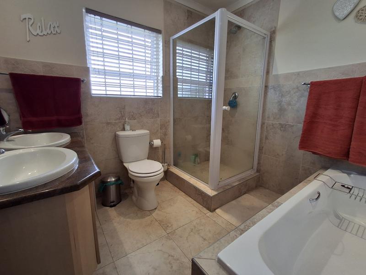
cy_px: 138
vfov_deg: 78.1
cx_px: 183
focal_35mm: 16
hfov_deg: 94.5
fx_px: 169
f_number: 2.2
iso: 40
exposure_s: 1/40
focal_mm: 1.64
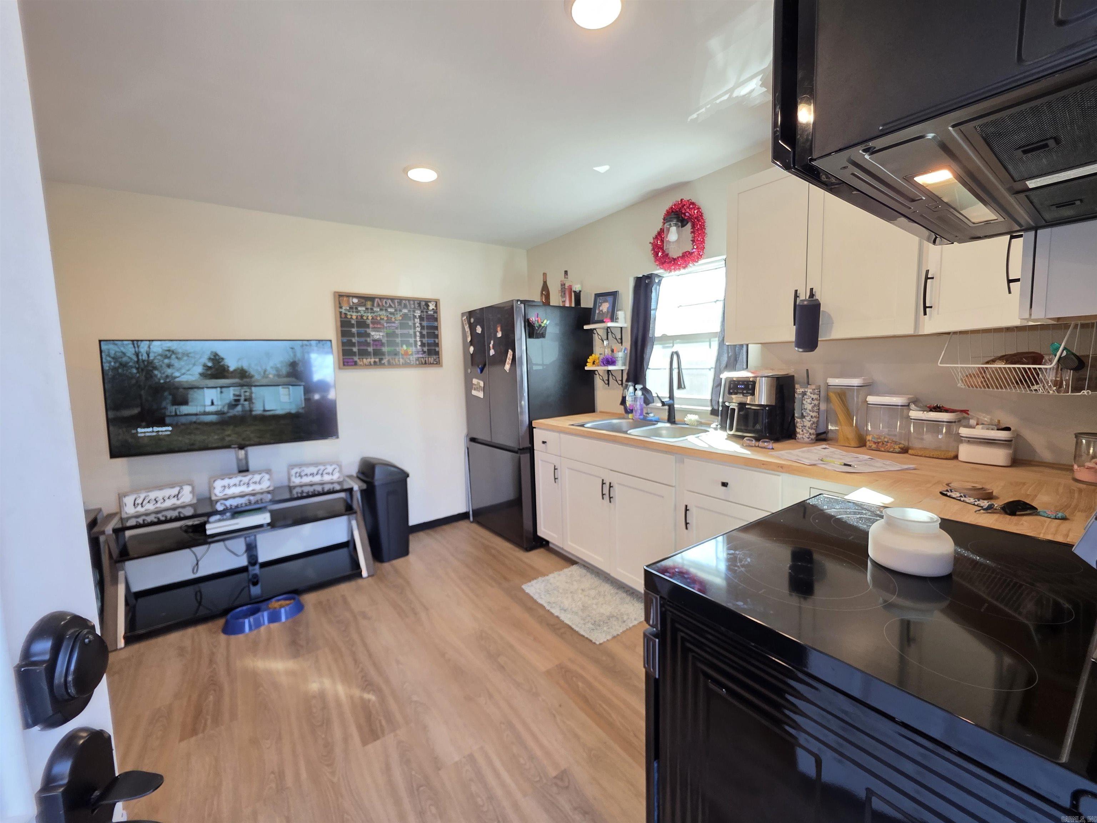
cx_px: 548
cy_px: 412
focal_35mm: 13
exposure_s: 1/60
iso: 200
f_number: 1.9
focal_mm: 2.2
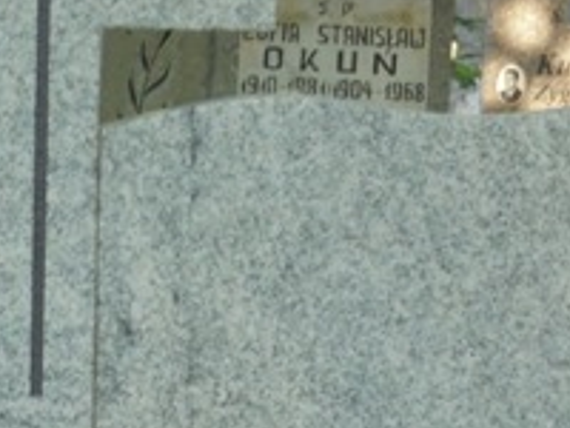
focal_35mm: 265
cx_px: 46
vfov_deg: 5.6
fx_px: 4364
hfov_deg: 7.5
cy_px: 265
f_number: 6.7
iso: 100
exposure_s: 1/60
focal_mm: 14.9
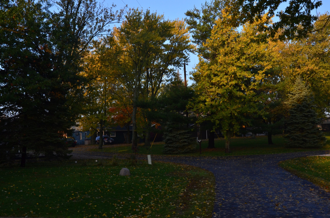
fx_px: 480
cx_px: 165
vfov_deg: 25.6
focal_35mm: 52
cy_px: 109
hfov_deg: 37.9
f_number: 9
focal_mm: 35
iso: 640
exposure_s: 1/500
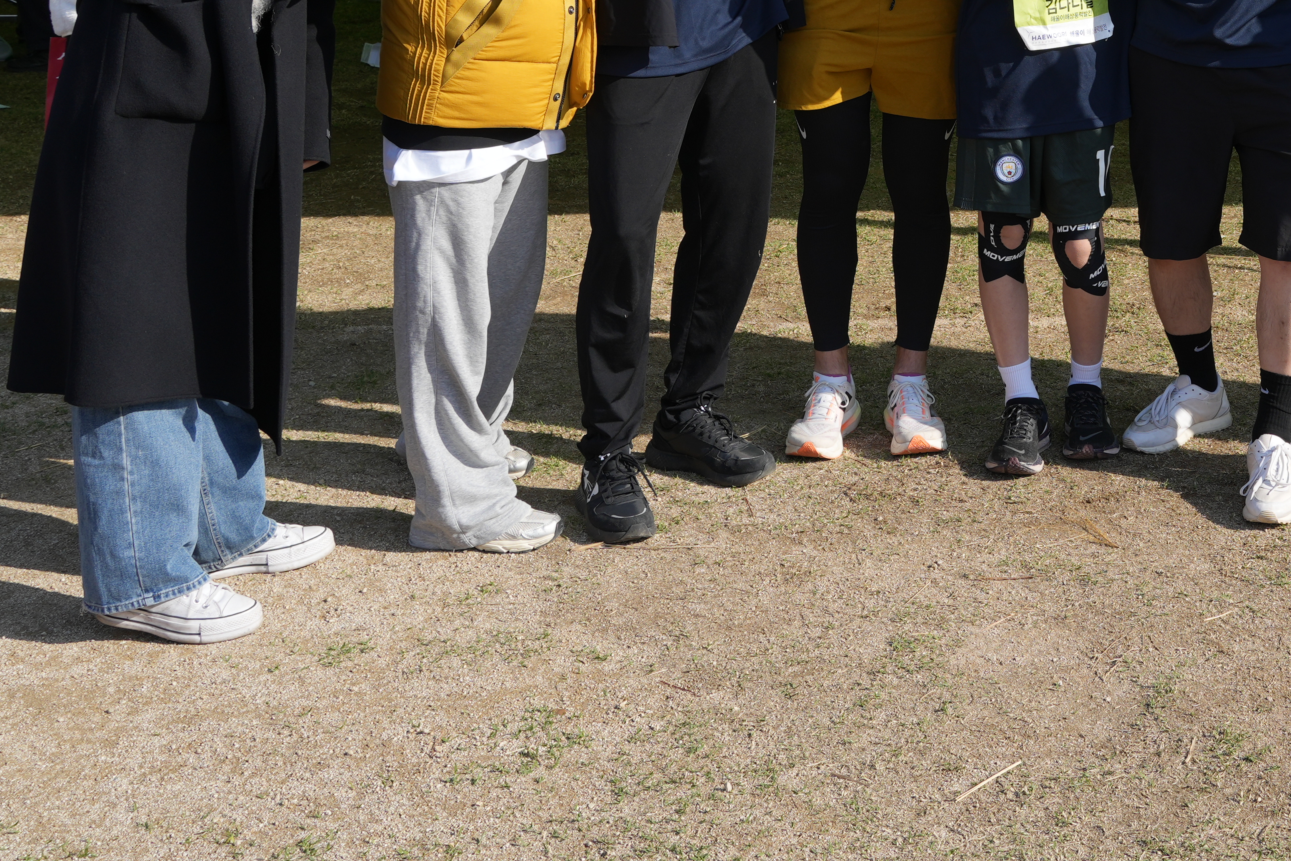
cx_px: 1226
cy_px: -57
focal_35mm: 61
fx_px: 2187
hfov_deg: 31.0
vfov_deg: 21.3
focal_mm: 28
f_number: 8
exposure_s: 1/250
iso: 100
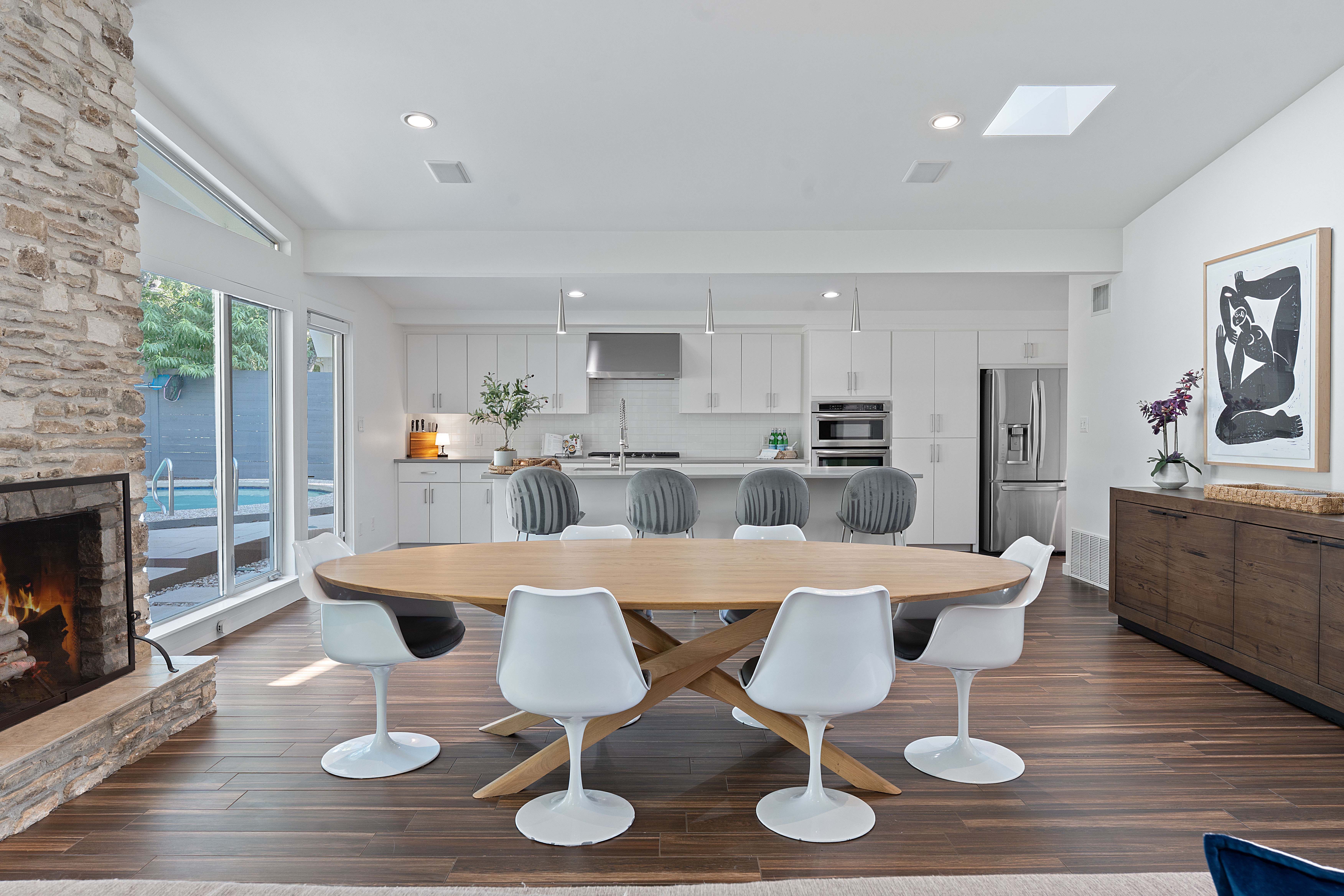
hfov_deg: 76.1
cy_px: 448
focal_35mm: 23
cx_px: 672
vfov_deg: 55.1
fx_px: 859
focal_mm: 23
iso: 320
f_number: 9
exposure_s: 1/1.25
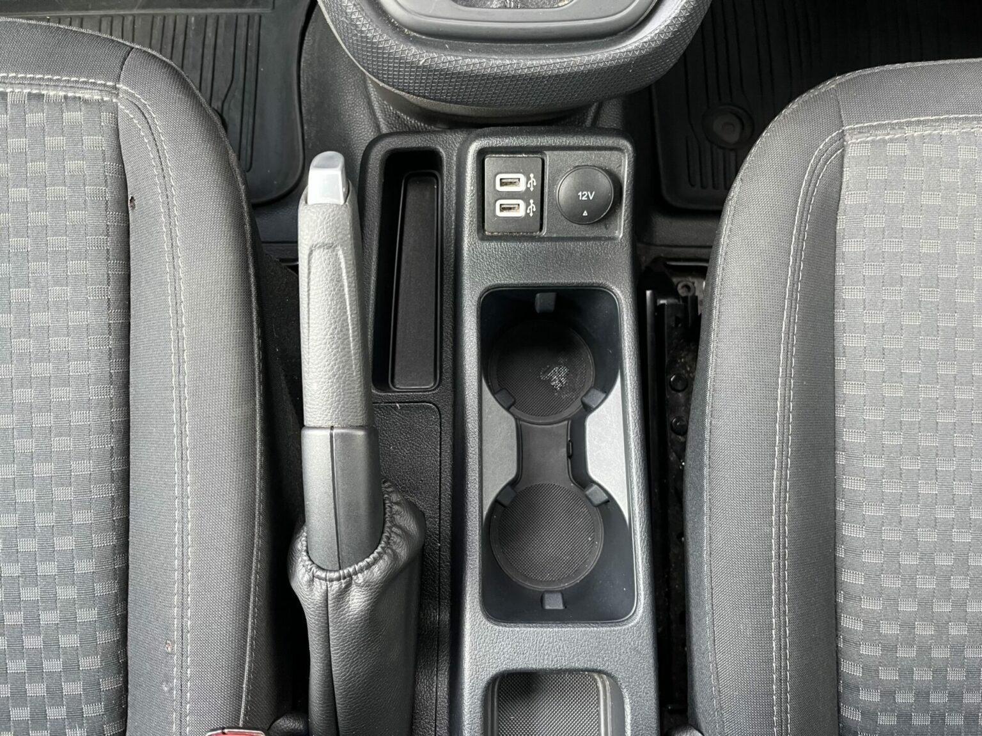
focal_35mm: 26
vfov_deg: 53.1
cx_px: 491
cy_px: 368
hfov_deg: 67.3
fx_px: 738
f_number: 1.6
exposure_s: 1/60
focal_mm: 5.1
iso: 320
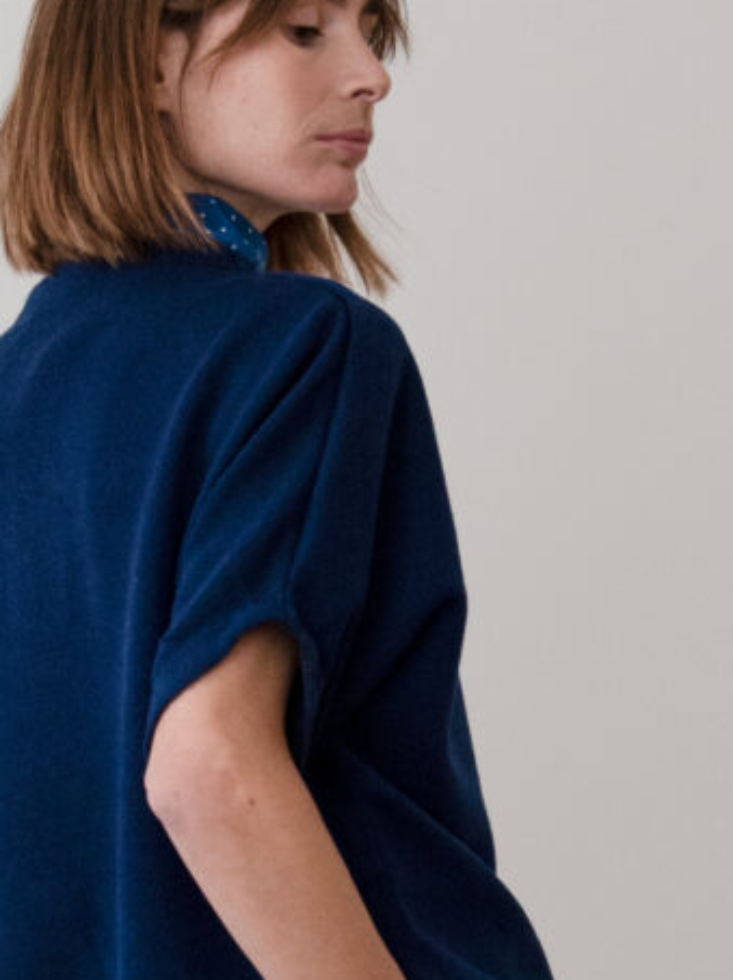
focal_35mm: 65
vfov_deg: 29.5
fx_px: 1838
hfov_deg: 22.3
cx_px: 182
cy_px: 699
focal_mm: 34
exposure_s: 1/160
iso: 720
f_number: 2.8
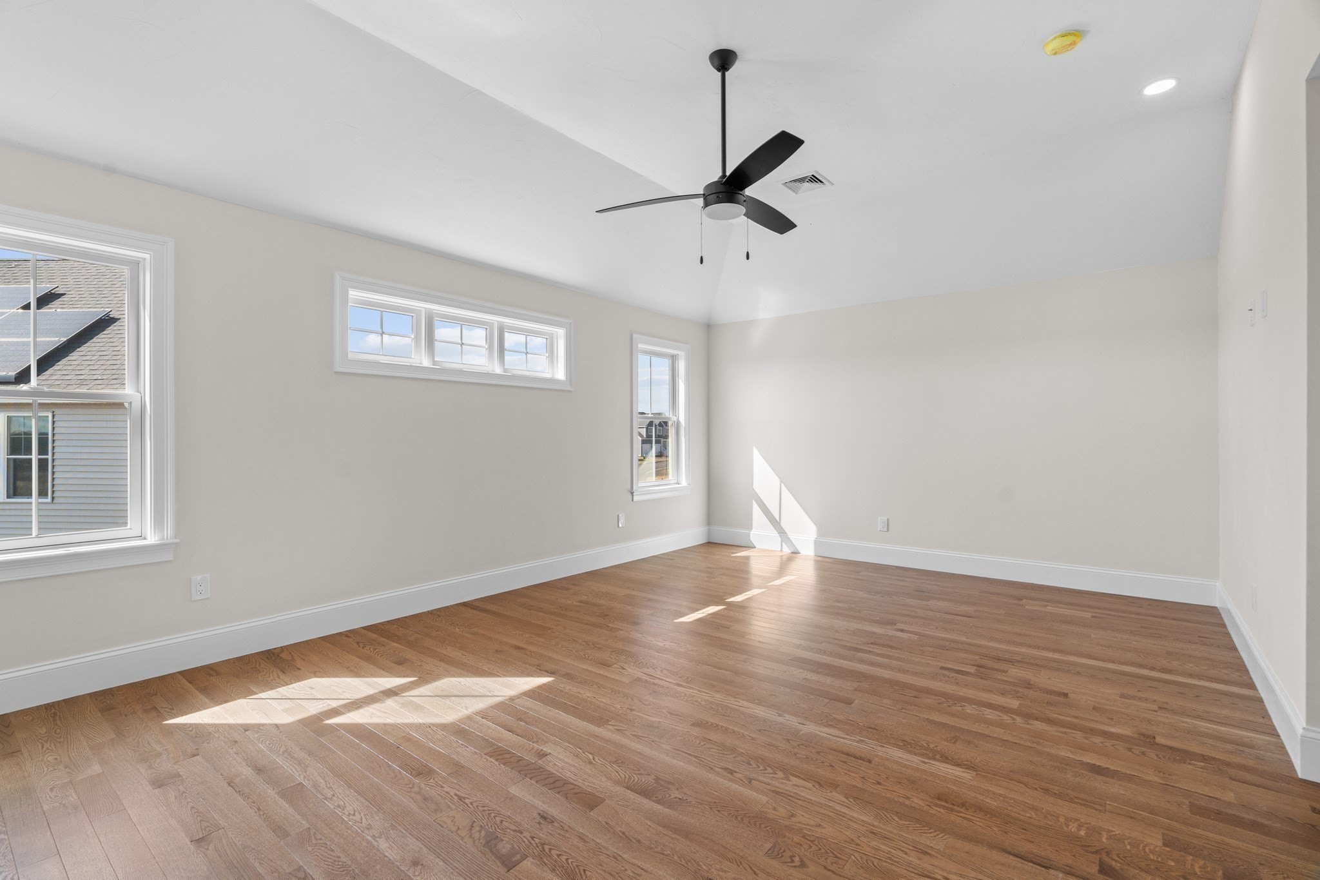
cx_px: 660
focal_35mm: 16
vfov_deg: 73.7
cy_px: 440
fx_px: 587
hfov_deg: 96.7
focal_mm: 16
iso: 320
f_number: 7.1
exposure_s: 1/4
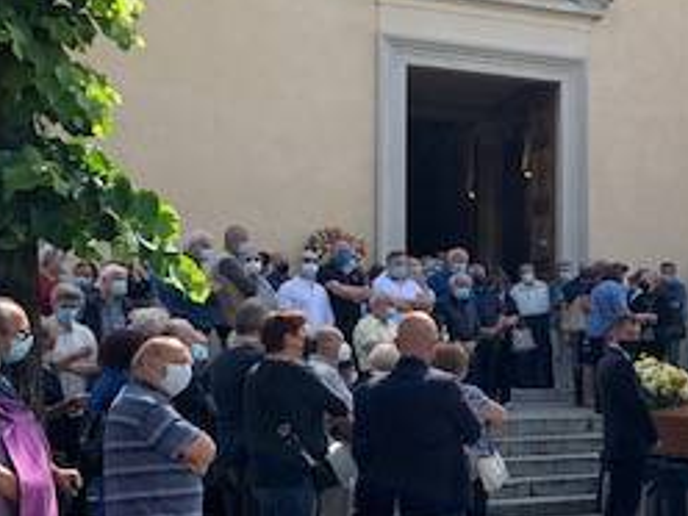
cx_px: 857
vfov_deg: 21.9
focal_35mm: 67
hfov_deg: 25.5
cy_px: 322
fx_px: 1332
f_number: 1.8
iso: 25
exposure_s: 1/1536
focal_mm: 4.25
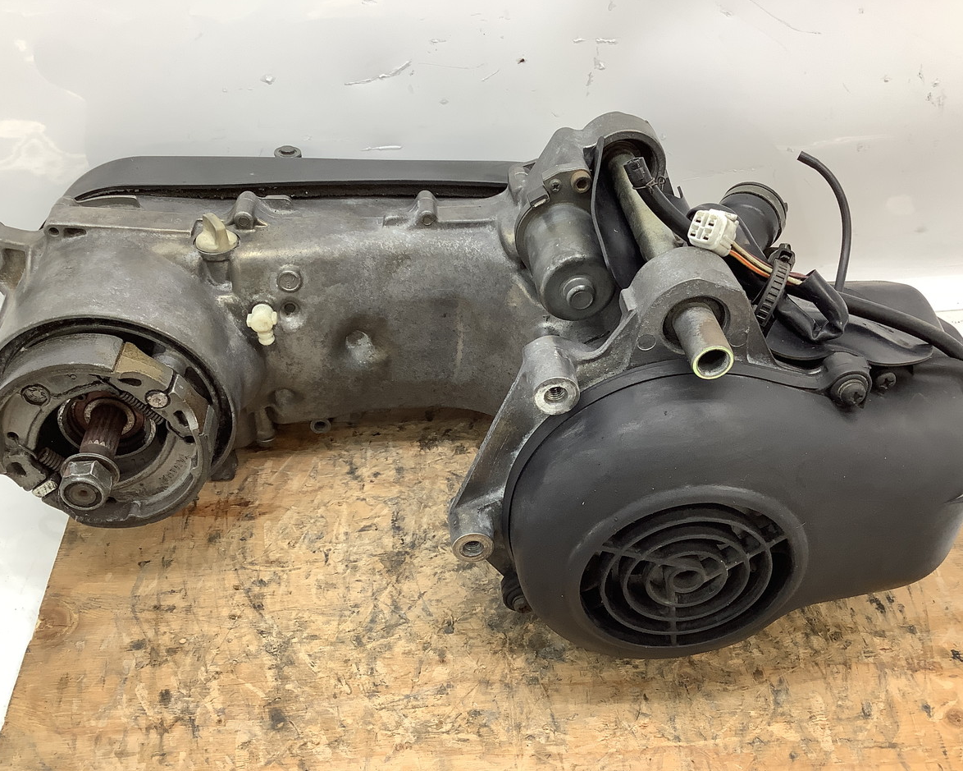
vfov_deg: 44.5
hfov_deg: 54.2
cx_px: 477
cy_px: 385
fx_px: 940
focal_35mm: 33
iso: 50
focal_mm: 3.3
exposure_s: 1/60
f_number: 2.4
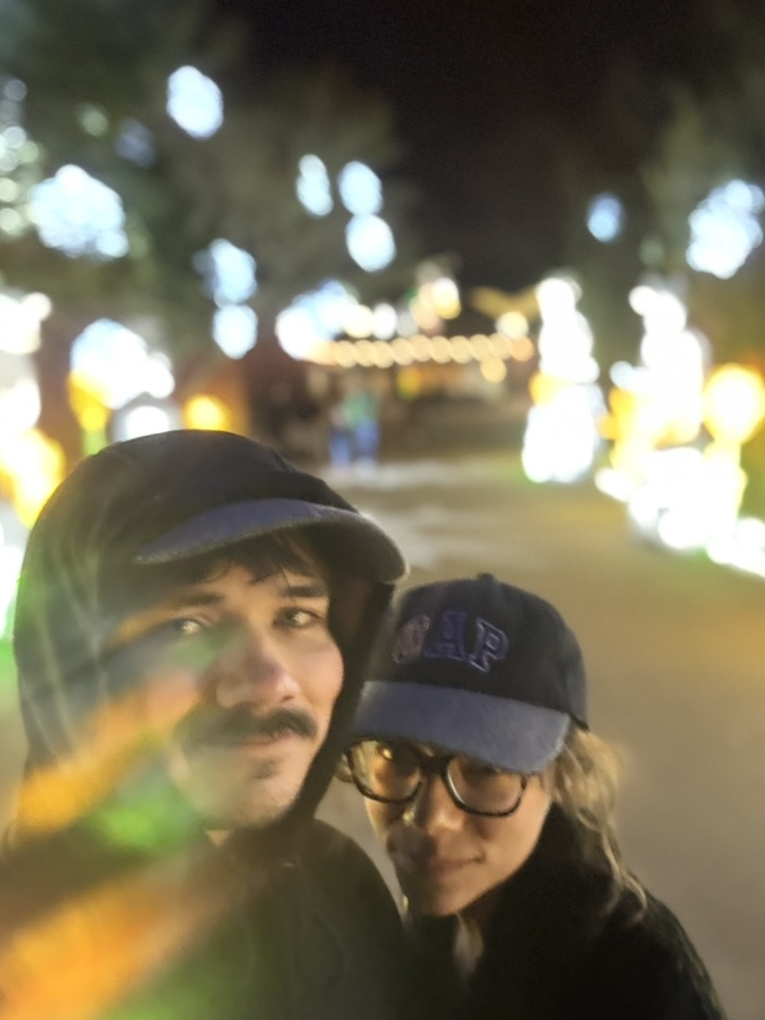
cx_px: 388
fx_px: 914
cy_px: 524
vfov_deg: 58.3
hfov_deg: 45.4
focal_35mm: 31
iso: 640
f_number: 1.9
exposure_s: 1/15
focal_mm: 2.69
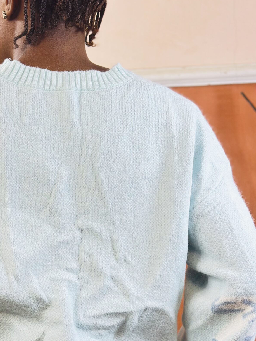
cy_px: 268
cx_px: 58
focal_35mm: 78
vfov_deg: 24.7
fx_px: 769
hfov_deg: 18.8
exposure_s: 1/50
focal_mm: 6.86
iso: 80
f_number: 1.78
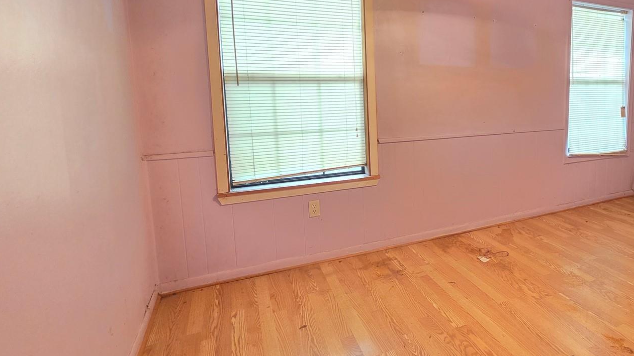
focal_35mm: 23
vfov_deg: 49.2
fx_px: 387
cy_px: 140
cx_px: 493
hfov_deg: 72.0
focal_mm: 2.2
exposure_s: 1/60
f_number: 1.9
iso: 640
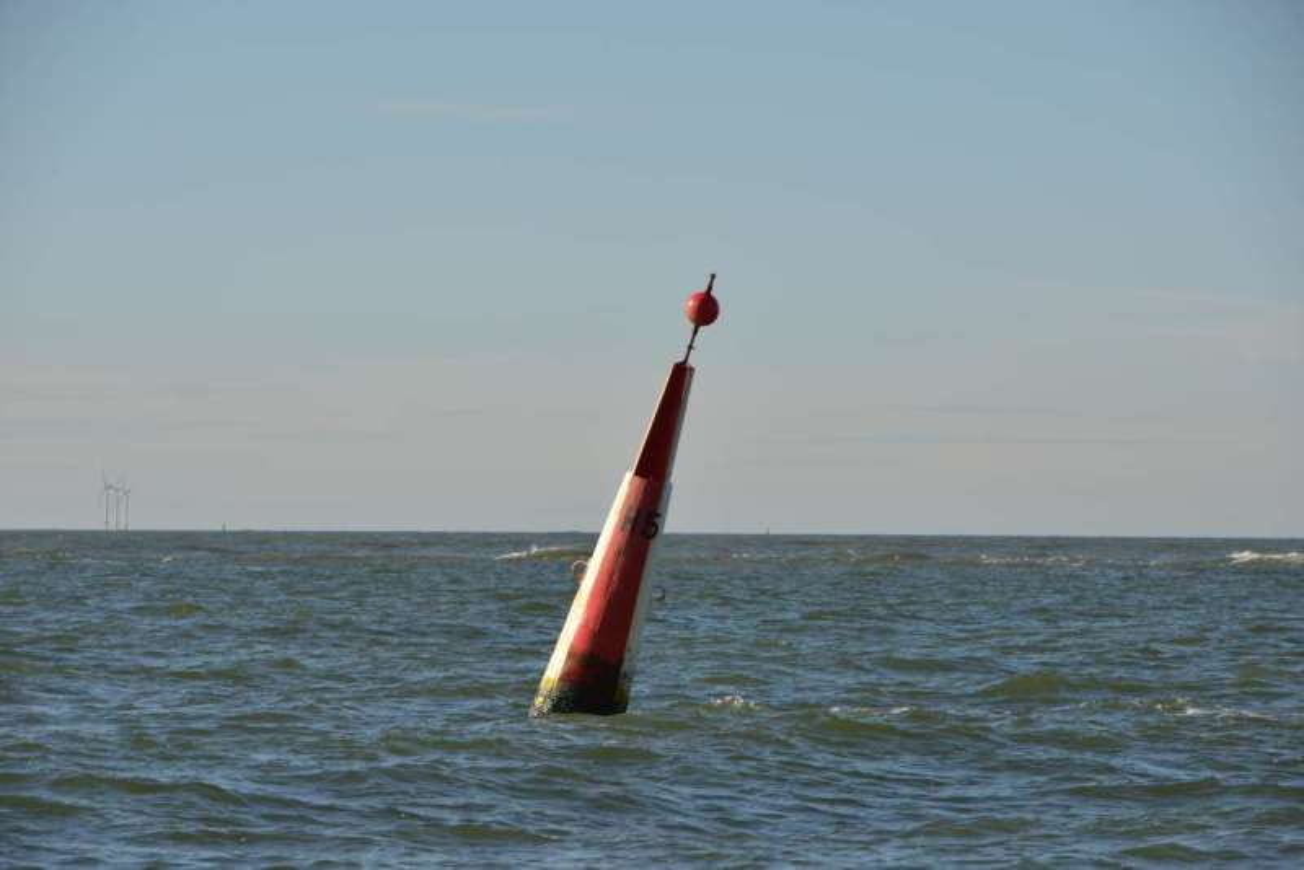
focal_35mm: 200
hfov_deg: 10.3
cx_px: 652
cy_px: 435
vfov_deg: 6.9
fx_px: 7247
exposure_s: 1/320
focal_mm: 200
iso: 125
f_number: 10
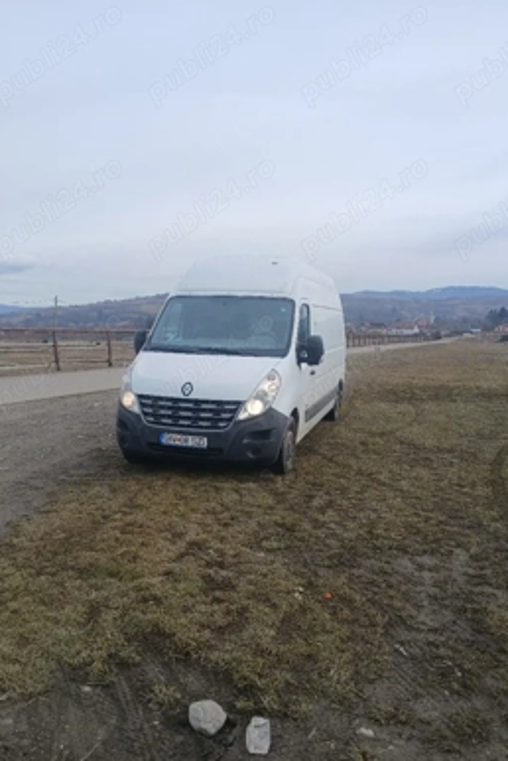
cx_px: 250
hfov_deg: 46.5
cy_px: 384
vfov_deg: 65.4
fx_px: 592
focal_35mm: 28
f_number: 1.8
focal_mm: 3.98
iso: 20
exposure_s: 1/500
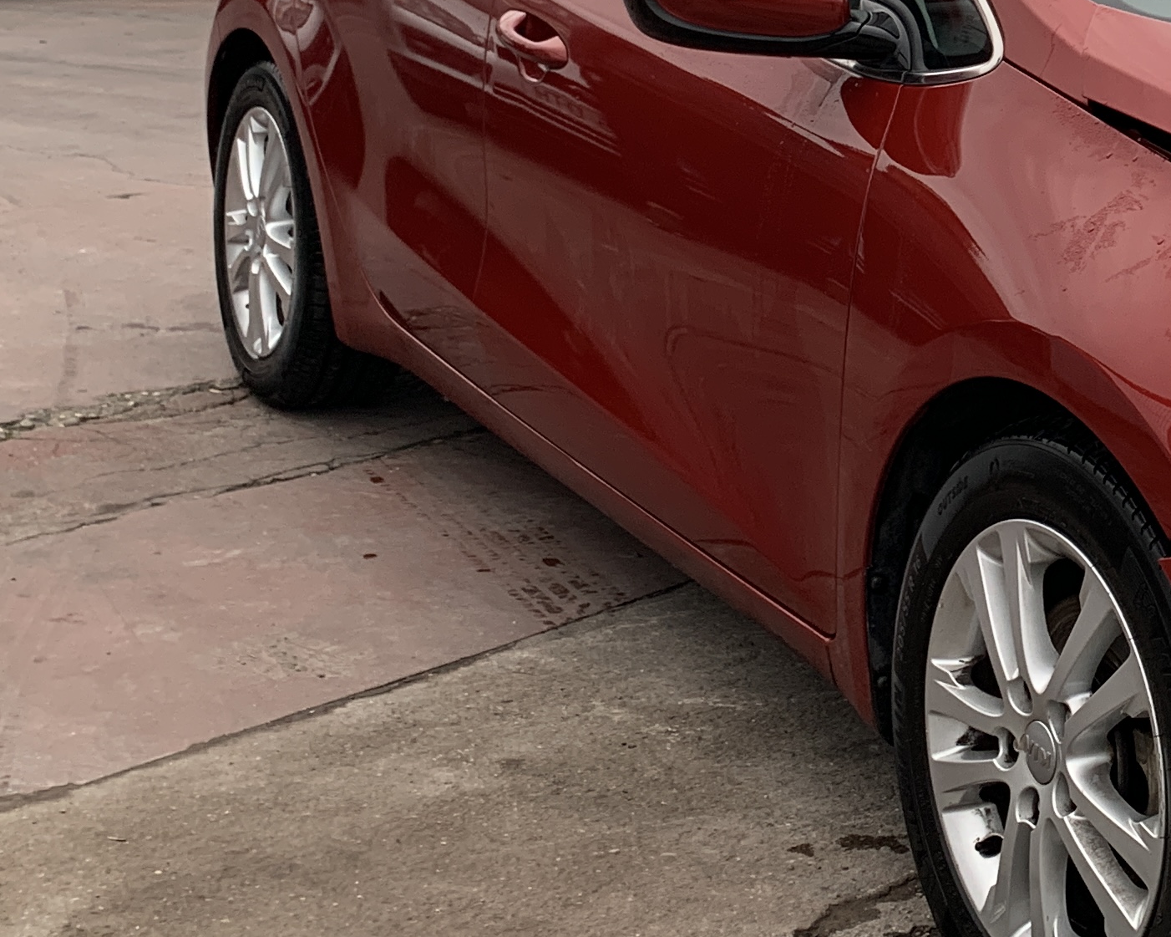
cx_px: 1343
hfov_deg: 24.1
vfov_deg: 20.5
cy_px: 62
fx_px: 2529
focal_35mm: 73
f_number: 1.8
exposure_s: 1/122
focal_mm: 4.25
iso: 32
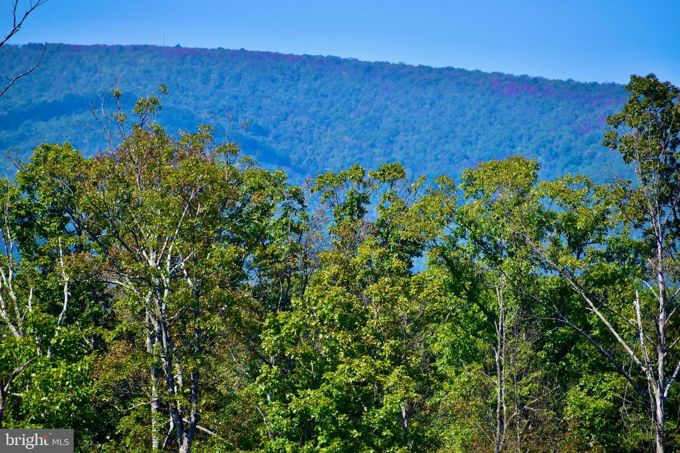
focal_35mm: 345
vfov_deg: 4.0
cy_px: 226
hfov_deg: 6.0
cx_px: 340
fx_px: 6516
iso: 140
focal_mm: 230
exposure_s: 1/500
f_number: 6.3
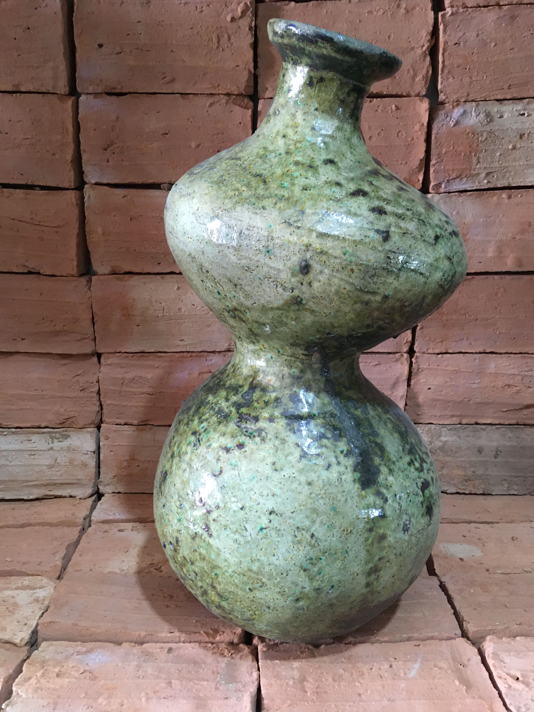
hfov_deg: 48.2
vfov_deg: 61.7
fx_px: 596
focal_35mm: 29
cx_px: 267
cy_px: 356
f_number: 2.2
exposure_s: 1/33
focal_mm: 4.15
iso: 250
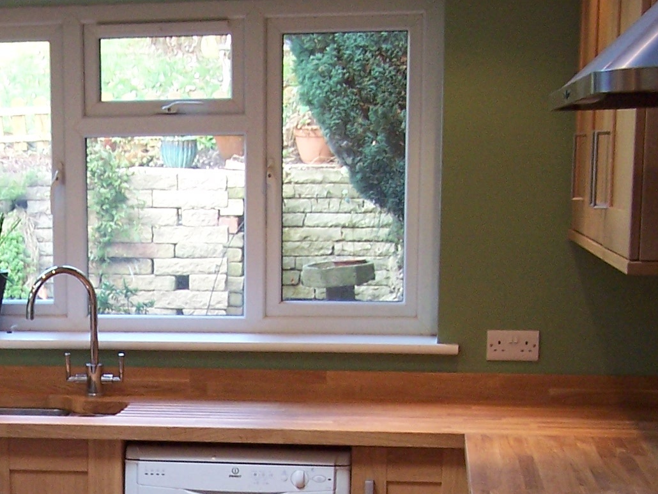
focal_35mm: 85
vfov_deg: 16.8
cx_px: 102
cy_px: 541
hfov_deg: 22.6
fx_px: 1616
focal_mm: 6.3
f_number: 2.8
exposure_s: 1/20
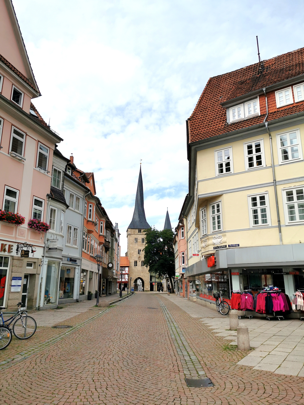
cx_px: 152
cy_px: 202
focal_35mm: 27
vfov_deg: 65.3
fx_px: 316
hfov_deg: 51.4
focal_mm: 5.56
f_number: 1.6
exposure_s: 1/3846
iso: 50
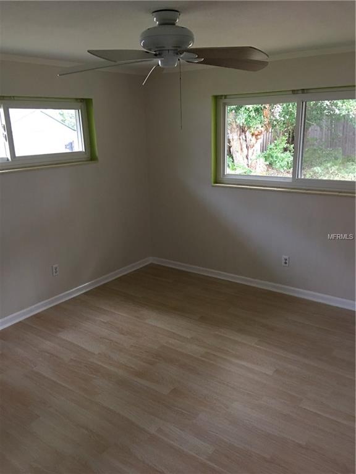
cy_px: 237
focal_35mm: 29
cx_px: 178
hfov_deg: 48.2
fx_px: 398
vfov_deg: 61.7
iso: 100
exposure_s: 1/15
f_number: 2.2
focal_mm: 4.15
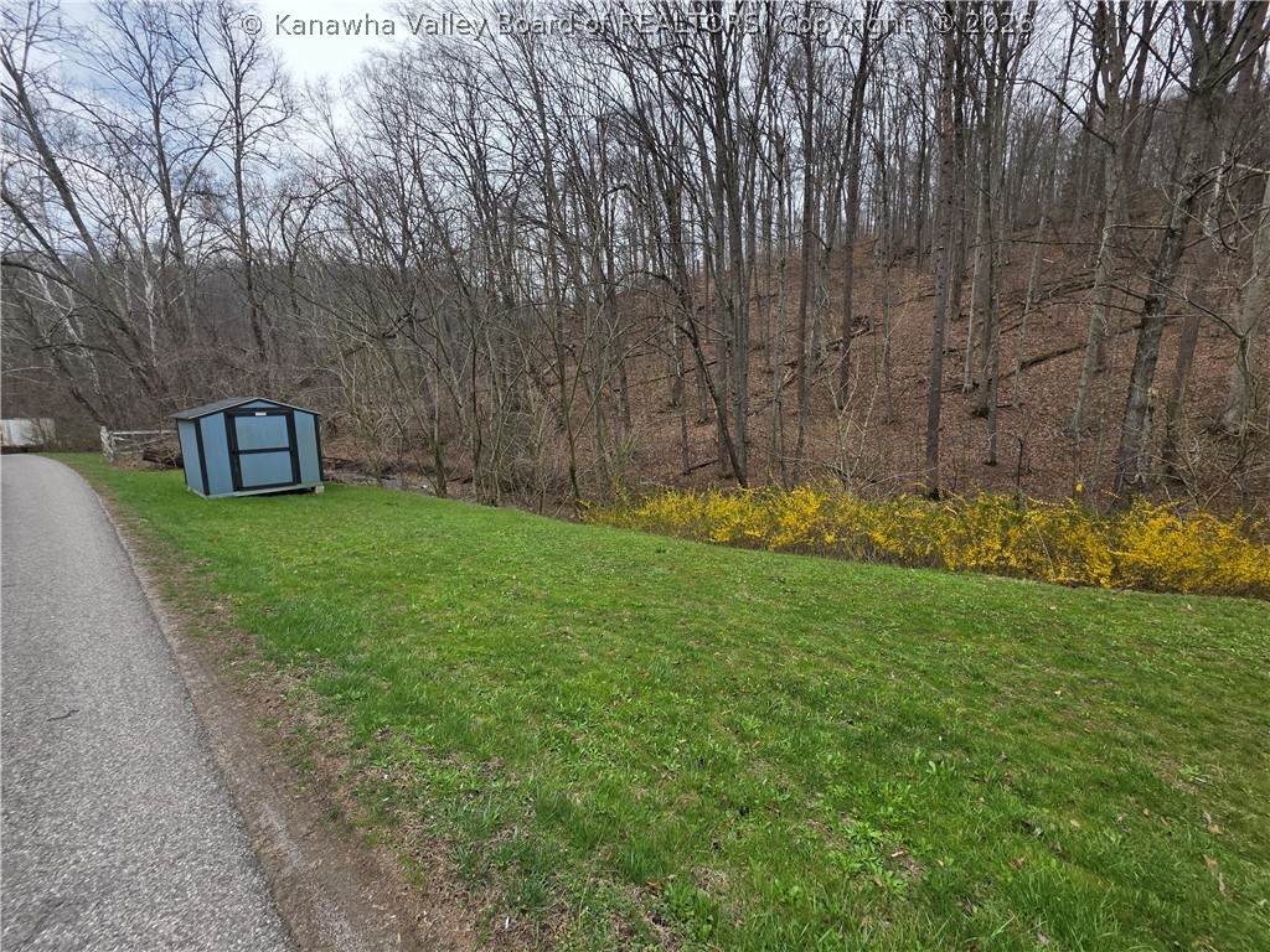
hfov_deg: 106.2
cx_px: 635
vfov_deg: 89.9
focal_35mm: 13
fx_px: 477
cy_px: 476
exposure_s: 1/1027
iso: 40
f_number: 1.9
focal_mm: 2.2
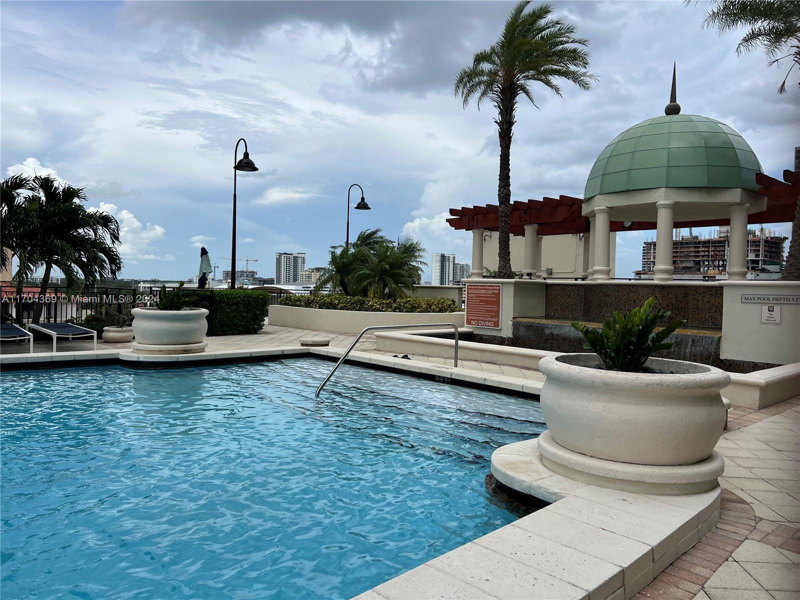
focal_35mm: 26
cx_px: 400
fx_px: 601
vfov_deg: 53.1
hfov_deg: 67.3
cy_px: 300
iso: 50
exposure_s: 1/6993
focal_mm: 5.7
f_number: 1.5
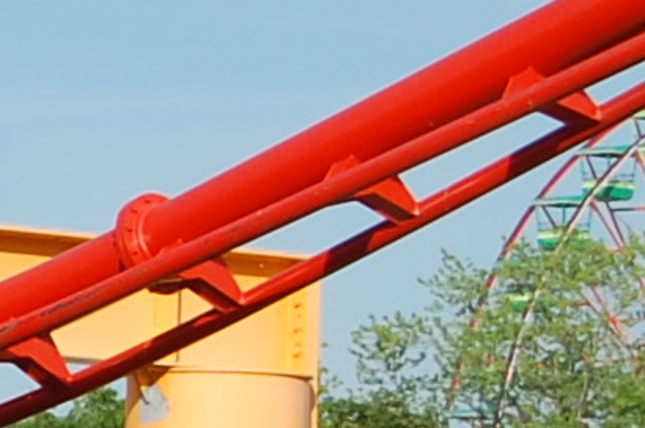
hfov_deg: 3.3
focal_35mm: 606
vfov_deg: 2.3
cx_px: -1244
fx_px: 10834
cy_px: 390
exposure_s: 1/400
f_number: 10
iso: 200
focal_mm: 55
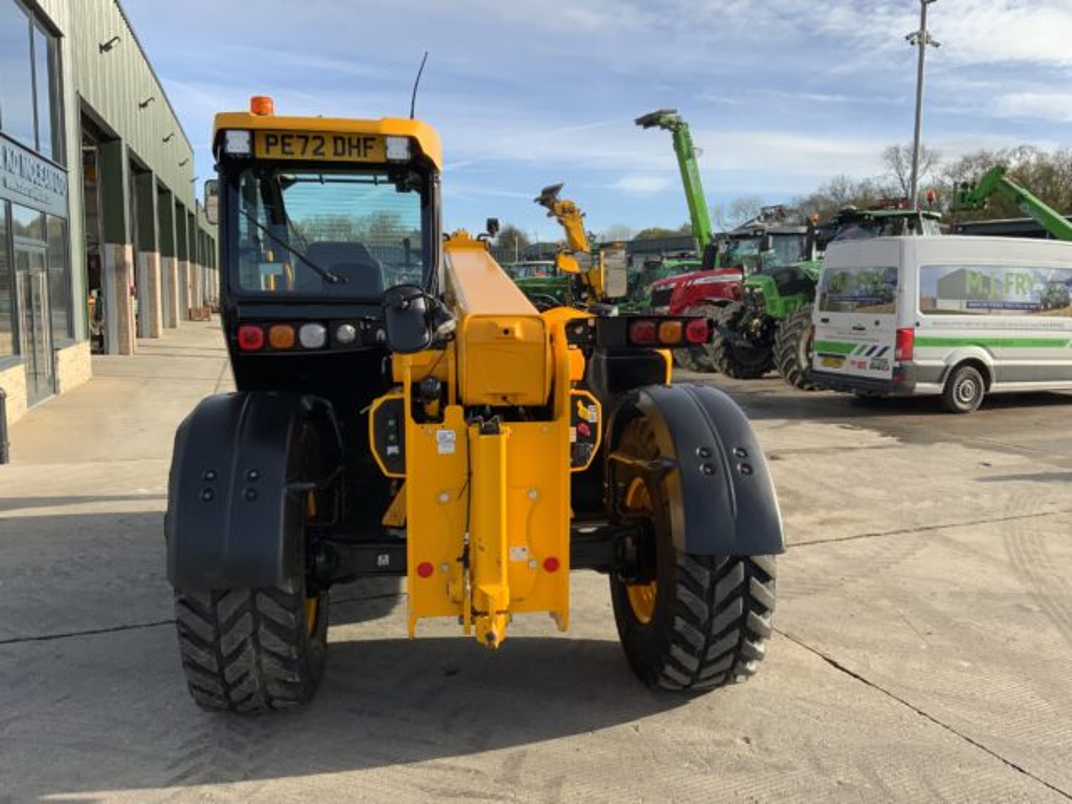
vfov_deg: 48.2
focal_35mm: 29
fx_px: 898
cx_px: 536
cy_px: 402
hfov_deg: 61.7
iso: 16
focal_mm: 3
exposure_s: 1/1035
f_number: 1.8
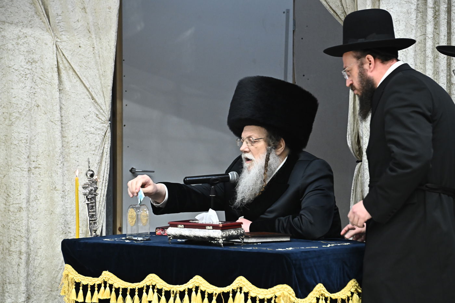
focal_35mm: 200
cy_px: 152
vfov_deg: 6.9
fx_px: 2526
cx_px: 228
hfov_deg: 10.3
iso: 3200
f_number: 8
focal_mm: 200
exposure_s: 1/200
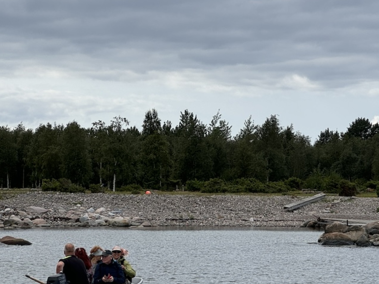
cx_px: 262
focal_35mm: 124
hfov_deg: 15.8
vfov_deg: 11.9
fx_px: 1358
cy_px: 178
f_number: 2.8
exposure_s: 1/786
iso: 25
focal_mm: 9
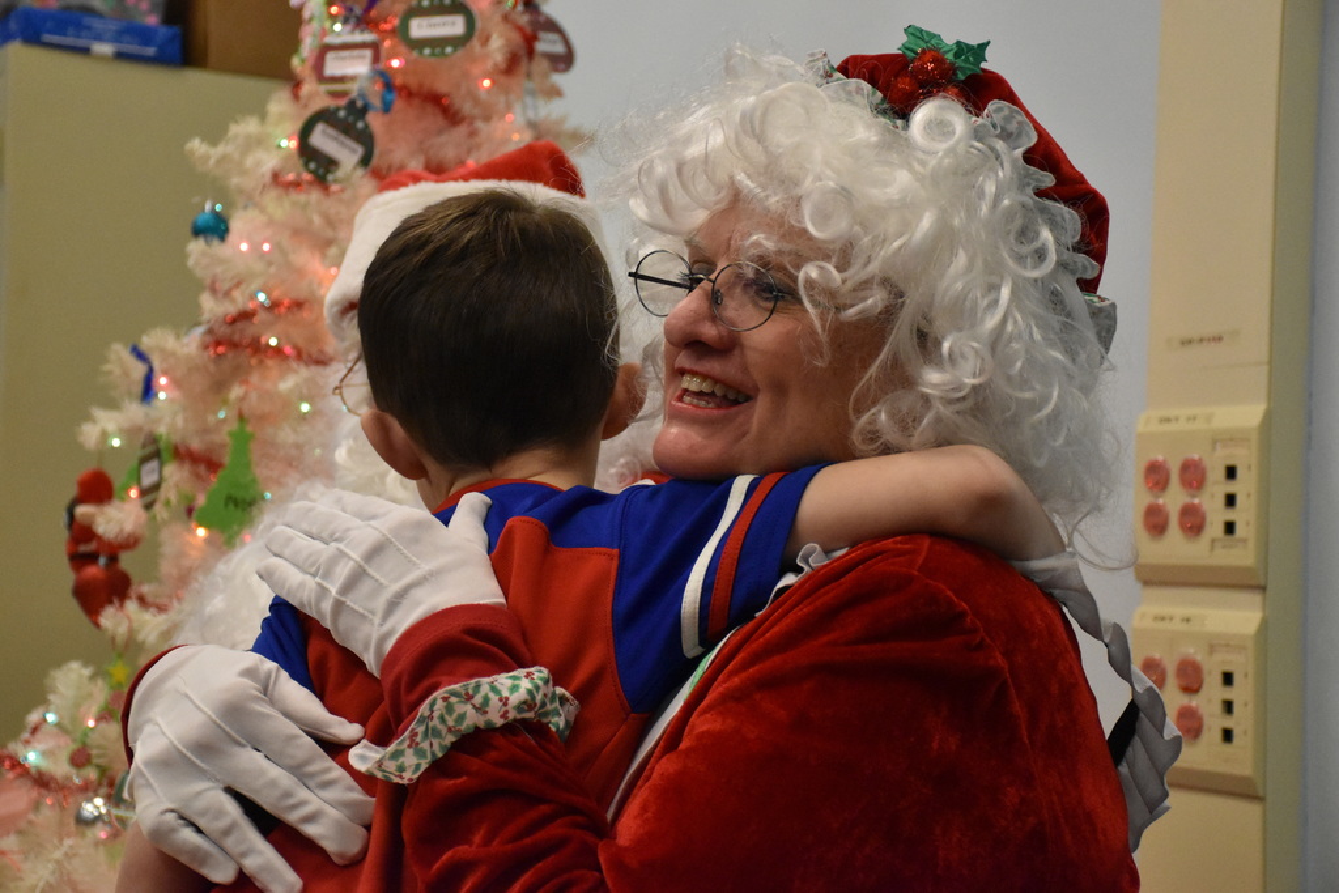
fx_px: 2790
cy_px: 446
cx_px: 670
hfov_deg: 27.0
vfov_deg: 18.2
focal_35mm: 75
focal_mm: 50
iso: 5000
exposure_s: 1/400
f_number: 4.8
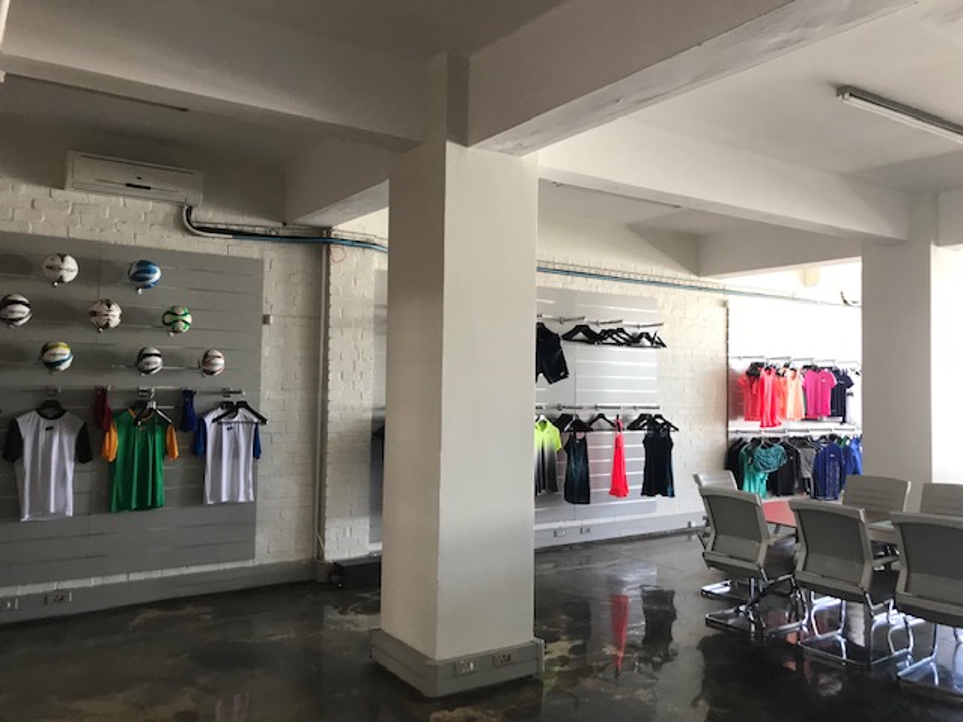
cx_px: 482
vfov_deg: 49.7
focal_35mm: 28
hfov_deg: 63.4
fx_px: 779
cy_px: 361
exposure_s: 1/33
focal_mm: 3.99
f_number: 1.8
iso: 32
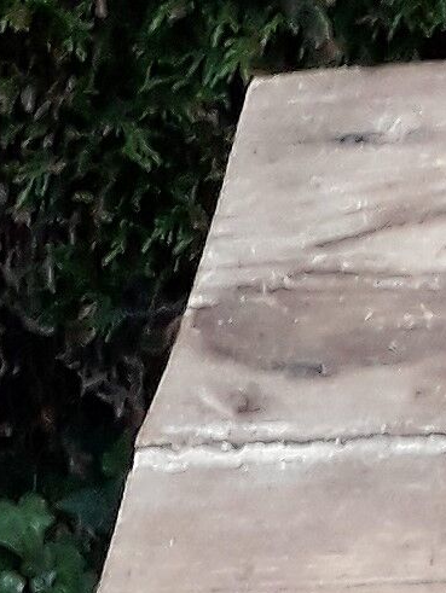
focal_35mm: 186
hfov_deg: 7.5
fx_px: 3191
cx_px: 1057
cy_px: 1792
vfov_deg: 8.7
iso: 40
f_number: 1.9
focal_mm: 3.6
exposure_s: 1/150
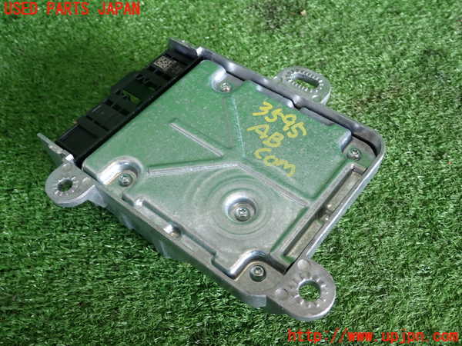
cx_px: 231
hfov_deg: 51.4
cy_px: 173
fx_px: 480
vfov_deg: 39.7
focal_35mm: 36
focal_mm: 6.37
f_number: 2.5
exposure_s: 1/50
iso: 200
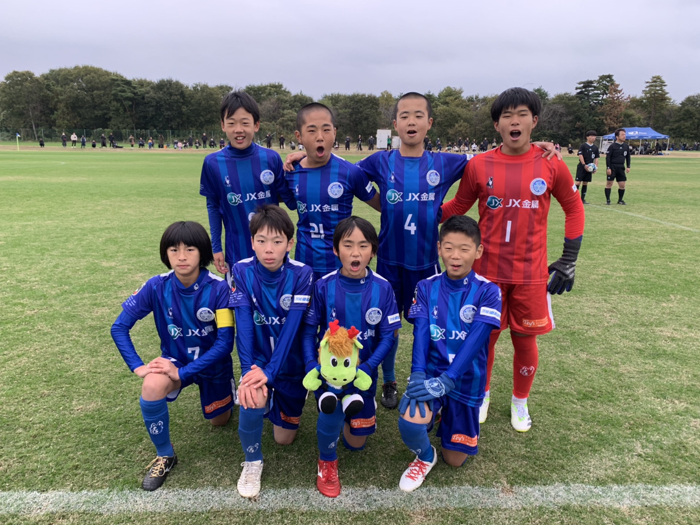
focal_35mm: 27
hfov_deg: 65.3
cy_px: 263
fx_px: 546
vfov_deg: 51.4
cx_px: 344
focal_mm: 4.25
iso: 25
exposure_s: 1/122
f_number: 1.8
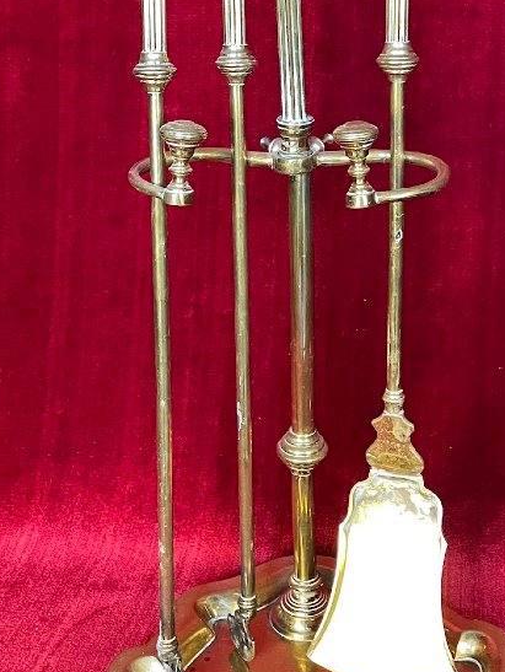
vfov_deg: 33.0
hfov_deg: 25.6
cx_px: 317
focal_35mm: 57
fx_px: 1107
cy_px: 161
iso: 640
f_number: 1.6
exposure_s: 1/38
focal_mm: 4.2
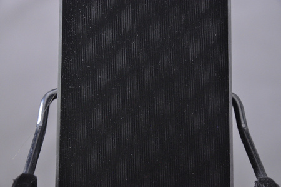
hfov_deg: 13.1
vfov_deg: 8.7
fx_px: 1228
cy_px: 94
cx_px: 140
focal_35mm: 158
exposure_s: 1/125
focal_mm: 105
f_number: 9.5
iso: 3200
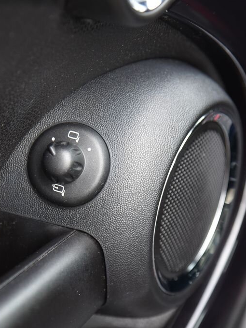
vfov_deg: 11.4
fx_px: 1647
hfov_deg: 8.5
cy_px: 163
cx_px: 94
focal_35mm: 174
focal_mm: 120
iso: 500
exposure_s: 1/60
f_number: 4
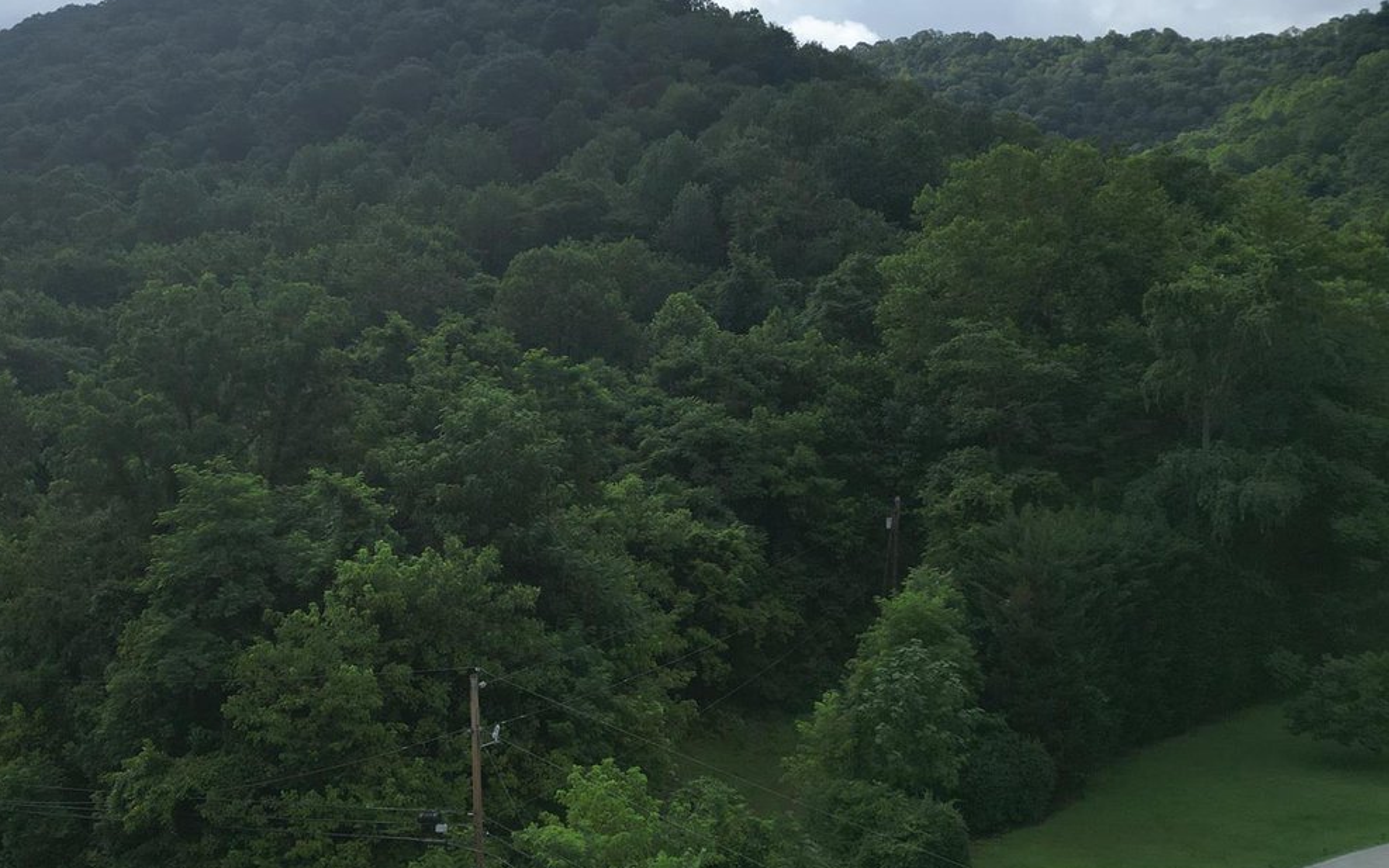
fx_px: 1476
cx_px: 496
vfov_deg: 32.8
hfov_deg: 49.7
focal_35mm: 39
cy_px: 416
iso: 110
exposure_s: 1/4000
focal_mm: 6.72
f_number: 1.7
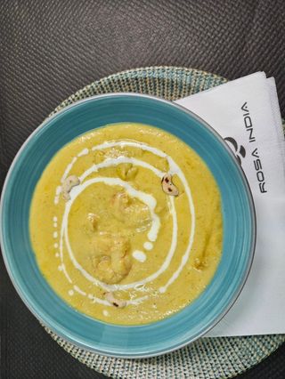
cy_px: 190
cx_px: 142
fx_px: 252
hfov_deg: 58.9
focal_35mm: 23
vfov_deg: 73.9
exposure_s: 1/100
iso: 640
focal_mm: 5.4
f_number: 1.8
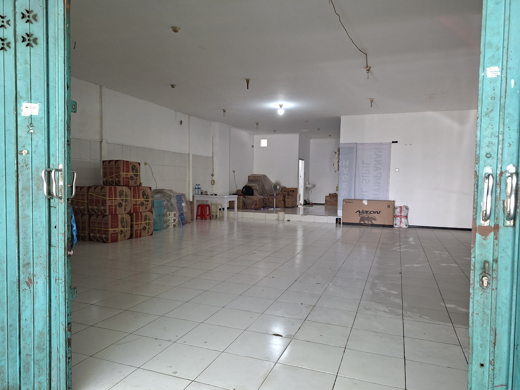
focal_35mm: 23
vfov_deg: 58.9
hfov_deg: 73.9
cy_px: 195
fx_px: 346
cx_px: 260
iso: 160
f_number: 1.8
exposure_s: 1/50
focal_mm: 5.54
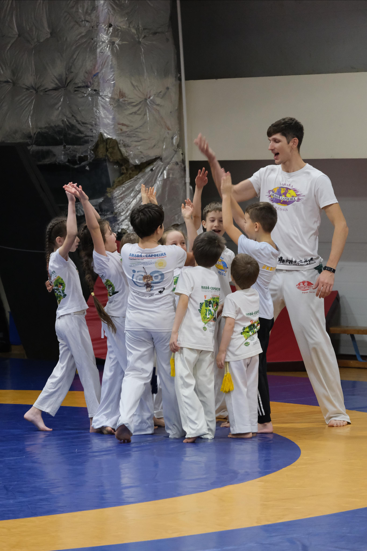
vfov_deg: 11.2
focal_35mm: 183
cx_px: 184
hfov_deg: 7.5
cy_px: 276
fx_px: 2798
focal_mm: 121.8
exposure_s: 1/320
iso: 5000
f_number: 4.2
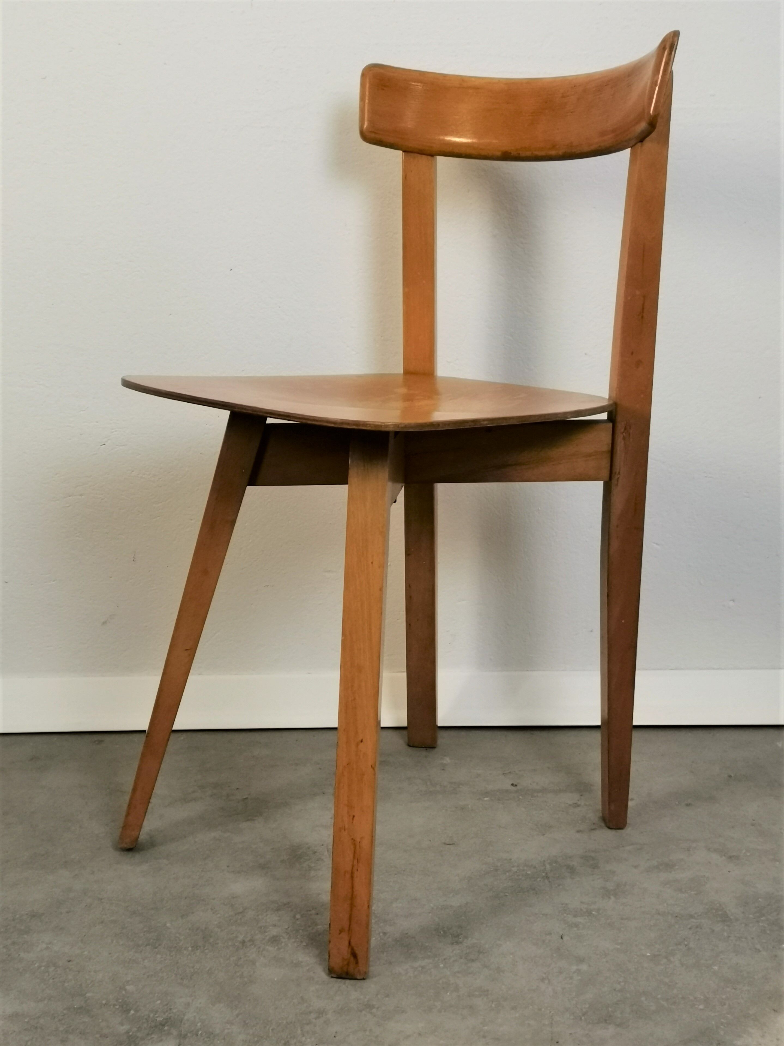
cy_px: 523
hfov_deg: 34.3
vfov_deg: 44.8
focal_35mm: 42
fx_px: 1269
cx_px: 392
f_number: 1.8
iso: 320
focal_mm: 4.75
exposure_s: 1/100
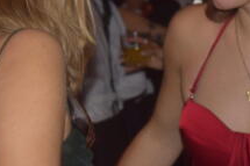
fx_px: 1091
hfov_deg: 13.1
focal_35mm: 157
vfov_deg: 8.7
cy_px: 16
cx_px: 153
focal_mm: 45
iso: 800
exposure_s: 1/30
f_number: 5
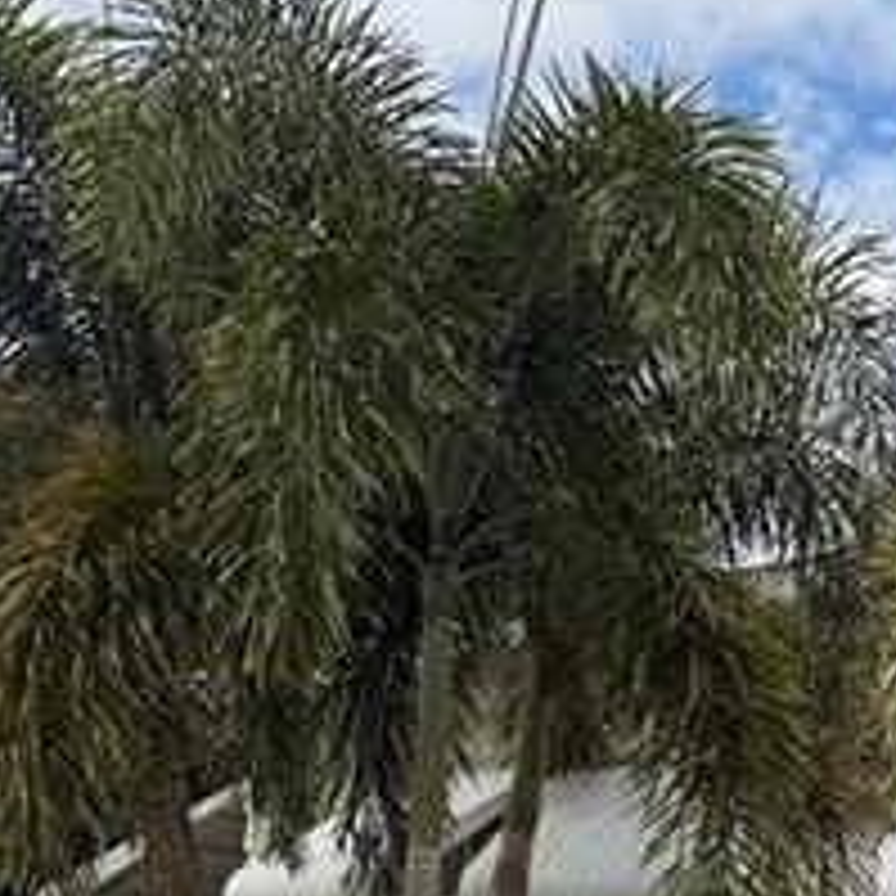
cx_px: 1081
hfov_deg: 22.4
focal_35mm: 71
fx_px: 2079
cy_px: 966
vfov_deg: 23.0
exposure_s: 1/4167
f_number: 1.78
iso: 80
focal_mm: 6.76
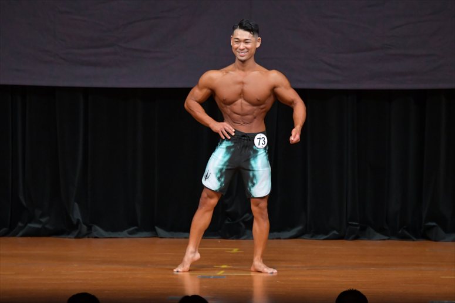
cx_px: 228
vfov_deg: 4.8
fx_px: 3600
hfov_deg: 7.2
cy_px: 152
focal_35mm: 285
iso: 4000
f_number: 5.6
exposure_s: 1/400
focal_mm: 190
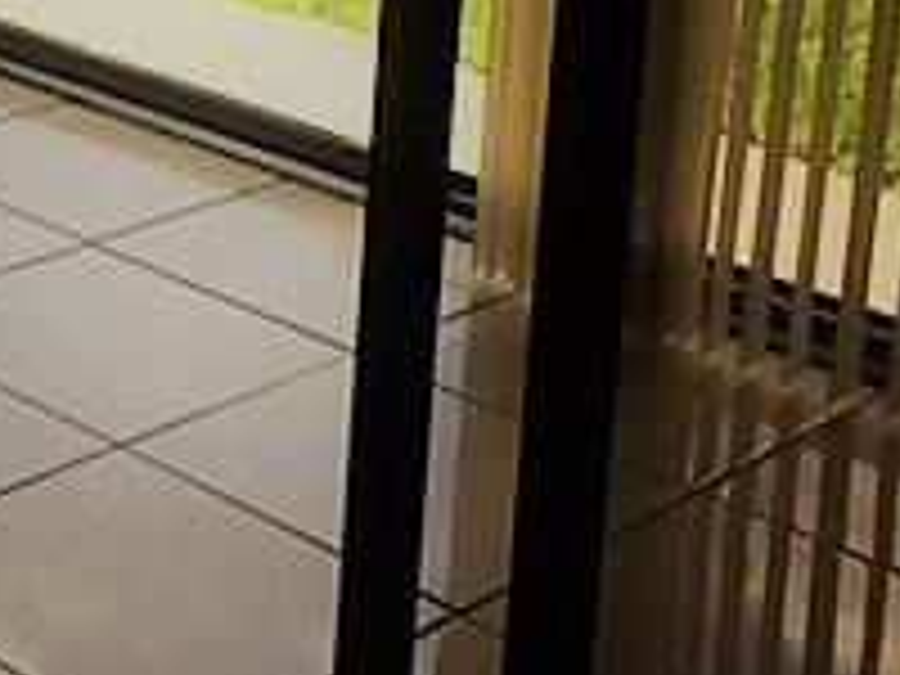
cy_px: -225
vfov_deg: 15.1
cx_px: -315
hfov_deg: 19.3
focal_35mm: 93
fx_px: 2418
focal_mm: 4.15
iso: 32
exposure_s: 1/408
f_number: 2.2
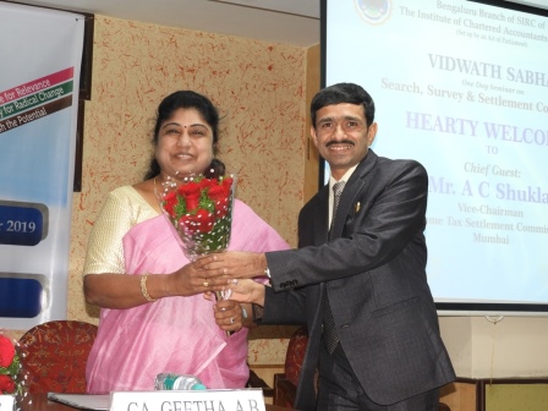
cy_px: 206
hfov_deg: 29.8
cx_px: 274
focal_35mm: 65
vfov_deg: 22.6
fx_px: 1029
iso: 280
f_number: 4.2
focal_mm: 11.6
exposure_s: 1/30
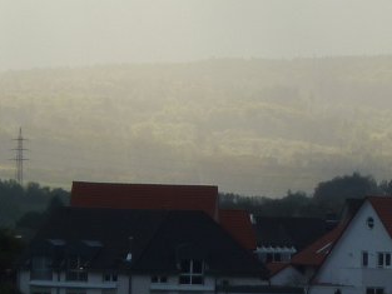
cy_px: 89
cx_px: 332
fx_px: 9641
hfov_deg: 2.3
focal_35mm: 851
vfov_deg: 1.7
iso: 80
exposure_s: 1/400
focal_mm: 42.6
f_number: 4.7
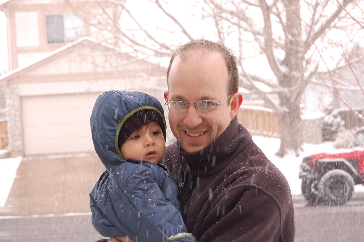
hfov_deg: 24.6
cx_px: 182
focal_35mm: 82
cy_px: 121
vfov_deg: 16.5
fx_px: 833
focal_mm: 55
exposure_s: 1/80
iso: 400
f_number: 5.6
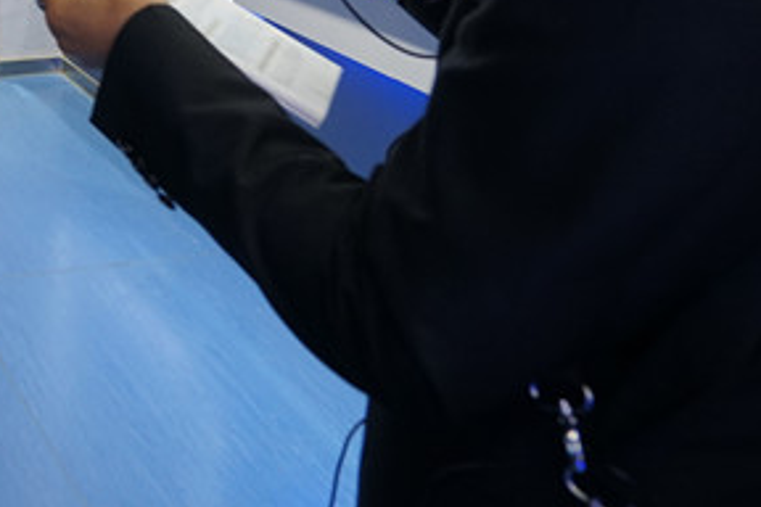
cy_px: -219
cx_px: -182
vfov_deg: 22.8
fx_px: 1057
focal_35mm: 50
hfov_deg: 32.0
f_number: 4
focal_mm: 16
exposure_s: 1/50
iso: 500
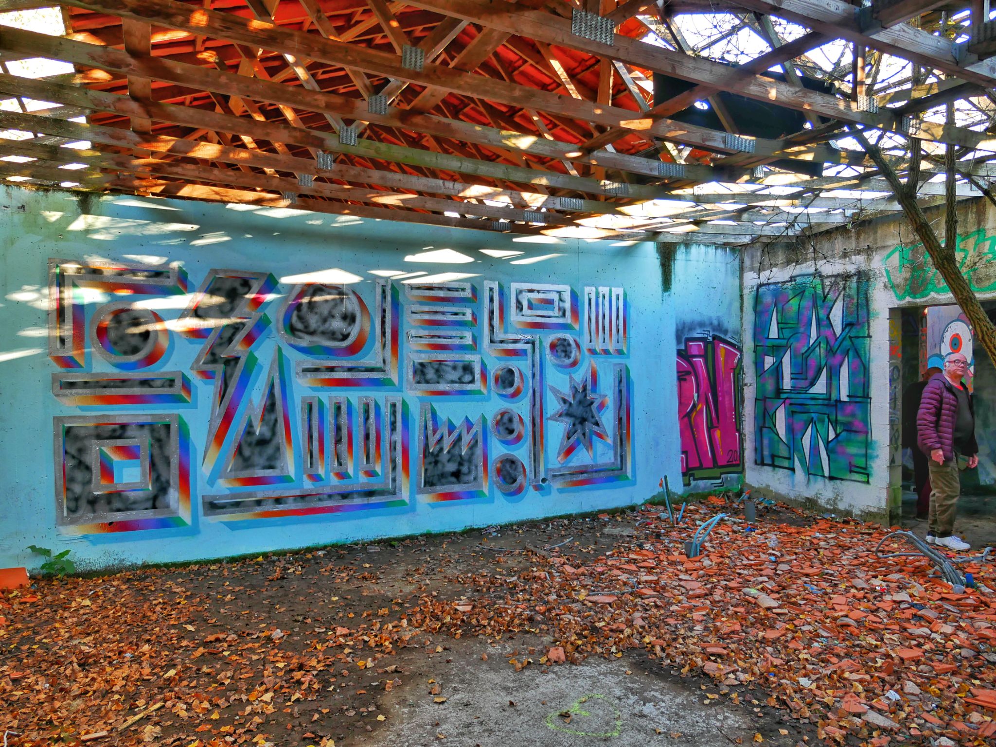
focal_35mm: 24
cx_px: 498
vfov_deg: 56.8
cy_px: 374
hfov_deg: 71.6
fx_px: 691
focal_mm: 12
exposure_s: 1/80
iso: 200
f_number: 2.8
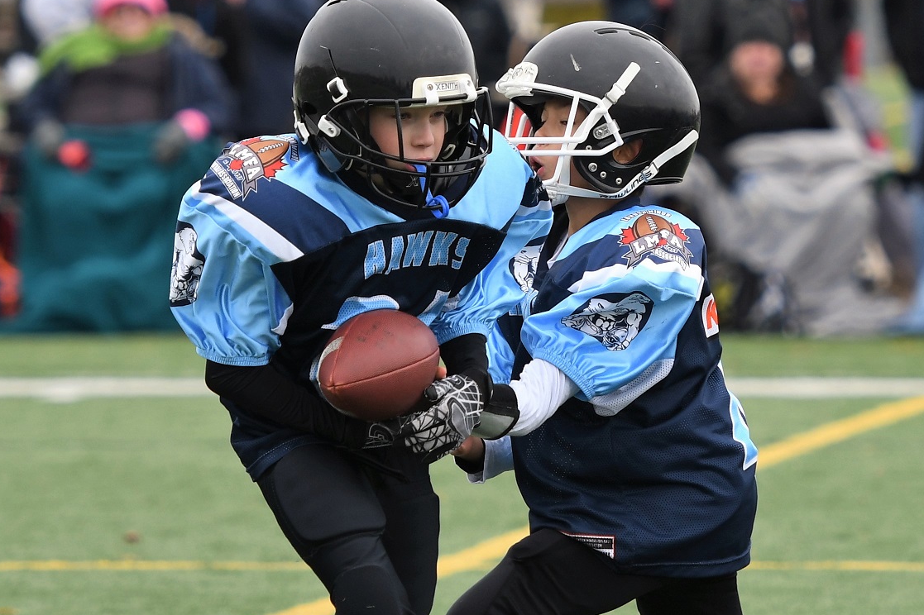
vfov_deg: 4.7
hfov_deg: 7.0
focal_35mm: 295
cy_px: 317
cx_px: 487
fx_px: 7569
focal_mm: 170
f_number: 3.5
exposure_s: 1/1000
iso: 250
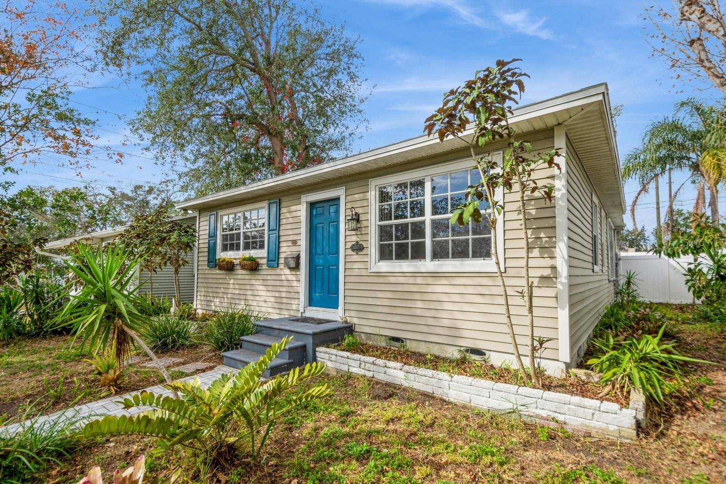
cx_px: 363
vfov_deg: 72.0
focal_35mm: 16
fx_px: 333
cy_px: 242
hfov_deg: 95.0
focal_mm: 11
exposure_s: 1/320
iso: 200
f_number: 8
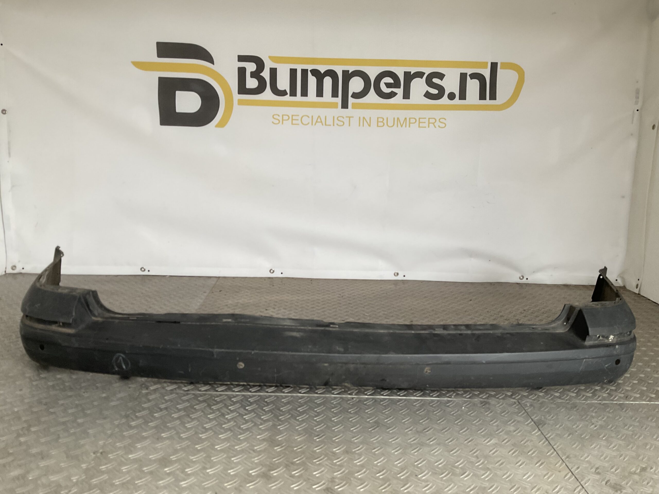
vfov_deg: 48.2
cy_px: 247
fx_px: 552
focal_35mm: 29
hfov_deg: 61.7
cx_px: 330
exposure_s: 1/50
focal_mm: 3
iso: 50
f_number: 1.8
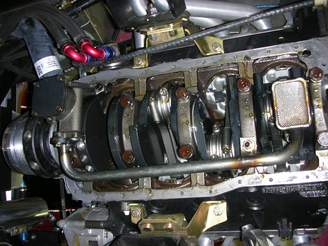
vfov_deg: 40.7
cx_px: 164
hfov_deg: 52.6
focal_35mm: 35
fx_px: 332
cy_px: 123
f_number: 3
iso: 50
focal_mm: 5.8
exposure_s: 1/60.1
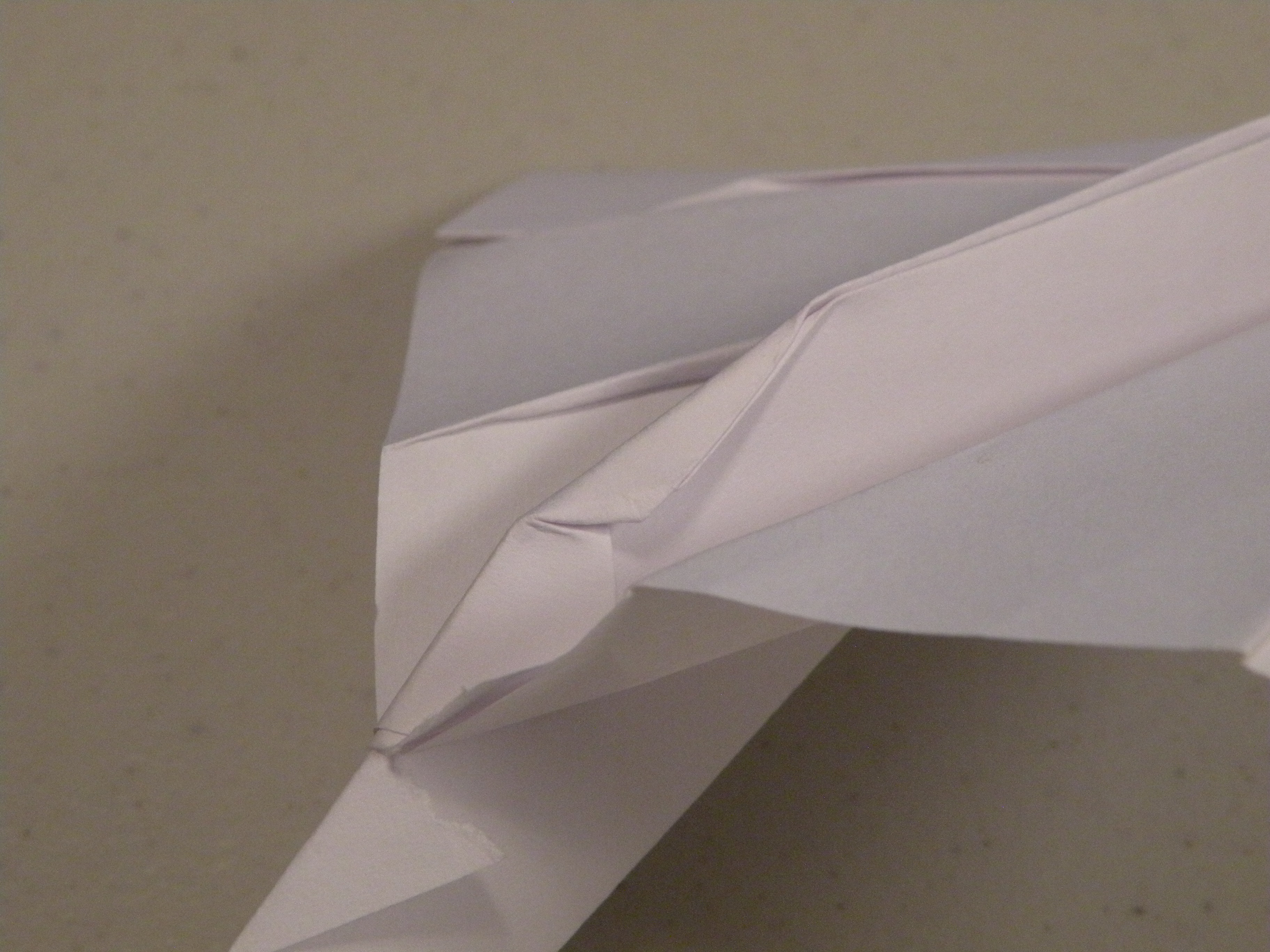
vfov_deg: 15.9
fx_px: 3412
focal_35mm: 93
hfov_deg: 21.1
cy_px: 476
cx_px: 635
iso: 400
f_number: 4
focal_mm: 16.4
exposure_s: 1/57
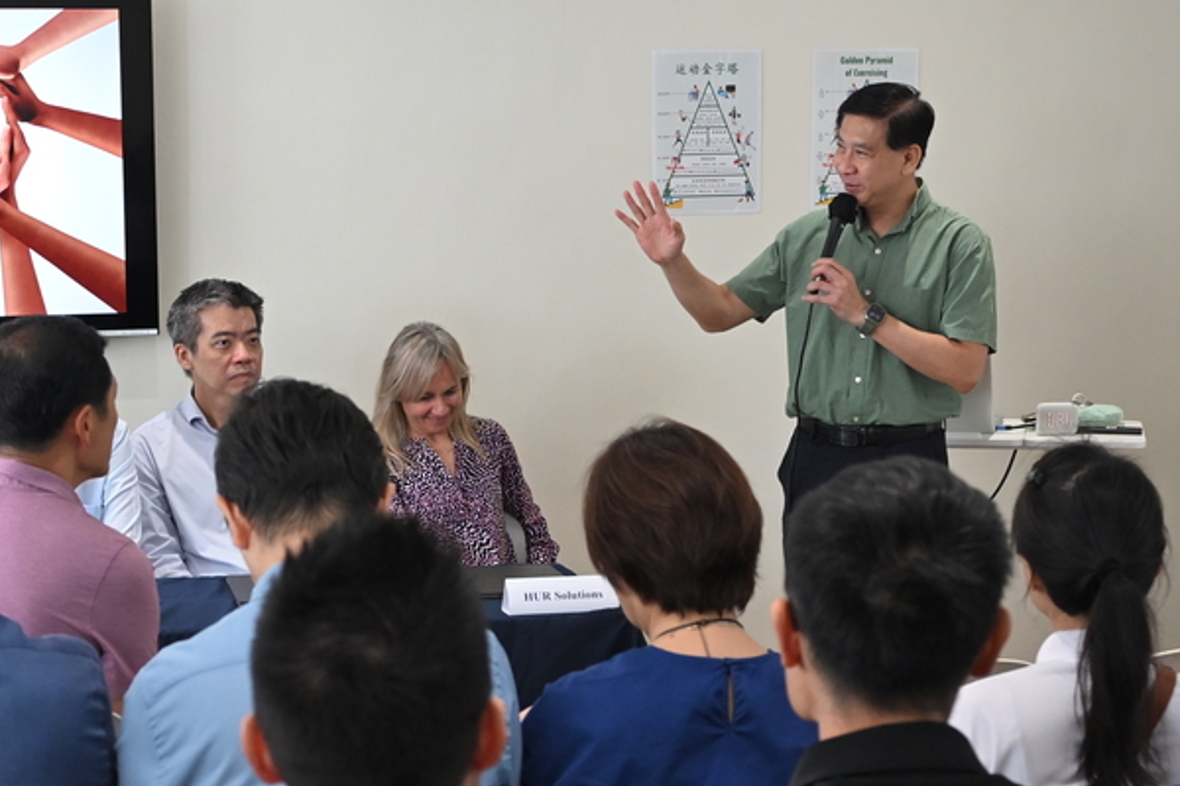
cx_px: 340
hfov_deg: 28.5
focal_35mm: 70
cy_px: 543
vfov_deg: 19.4
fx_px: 2294
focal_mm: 28
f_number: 4
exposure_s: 1/125
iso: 1600
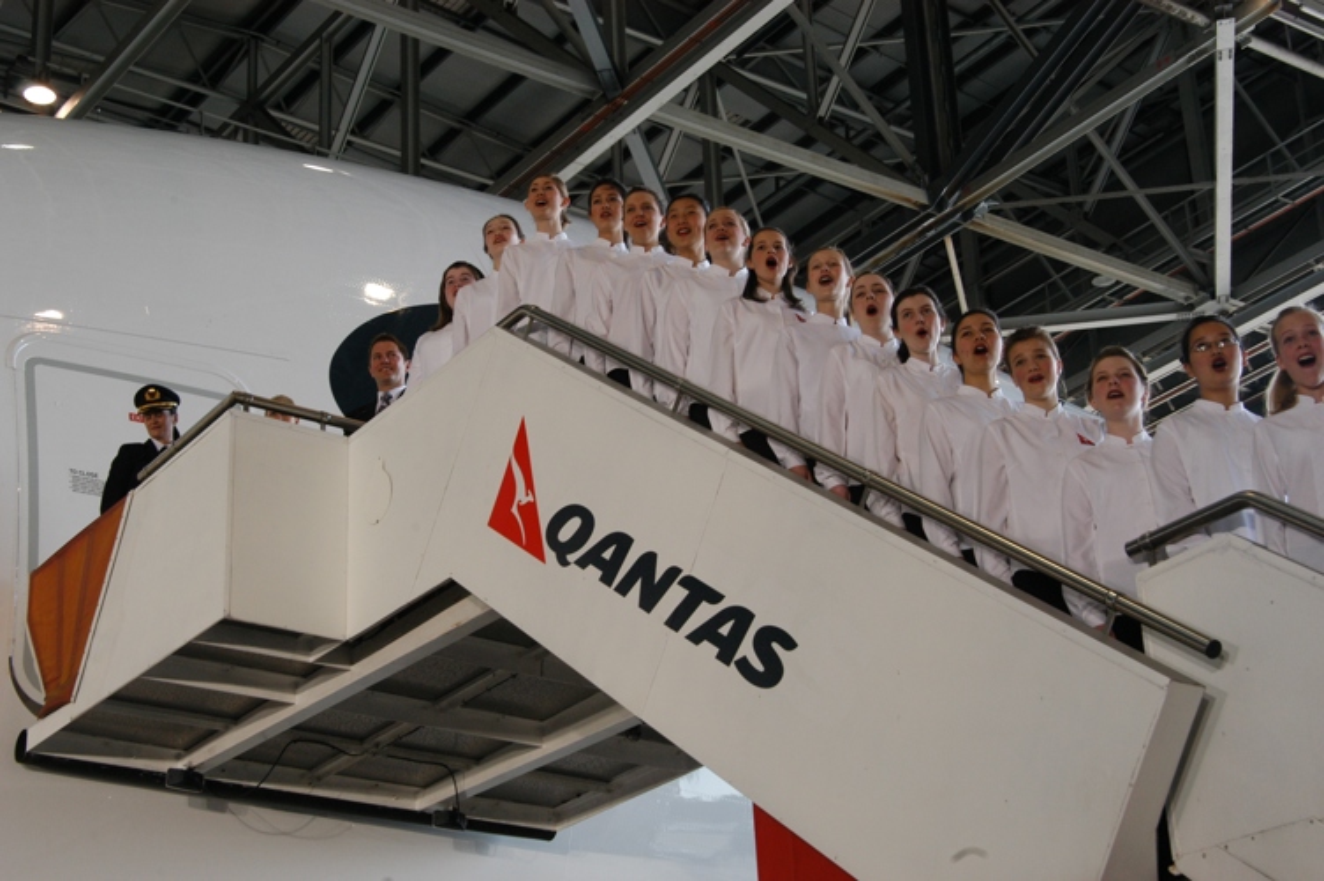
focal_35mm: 63
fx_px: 2315
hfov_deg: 31.9
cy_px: 440
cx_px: 662
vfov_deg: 21.5
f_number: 10
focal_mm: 42
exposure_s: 1/90
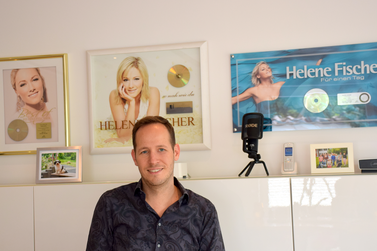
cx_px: 178
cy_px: 142
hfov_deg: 28.8
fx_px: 733
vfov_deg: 19.4
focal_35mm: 70
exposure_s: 1/125
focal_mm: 38
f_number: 5.6
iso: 400
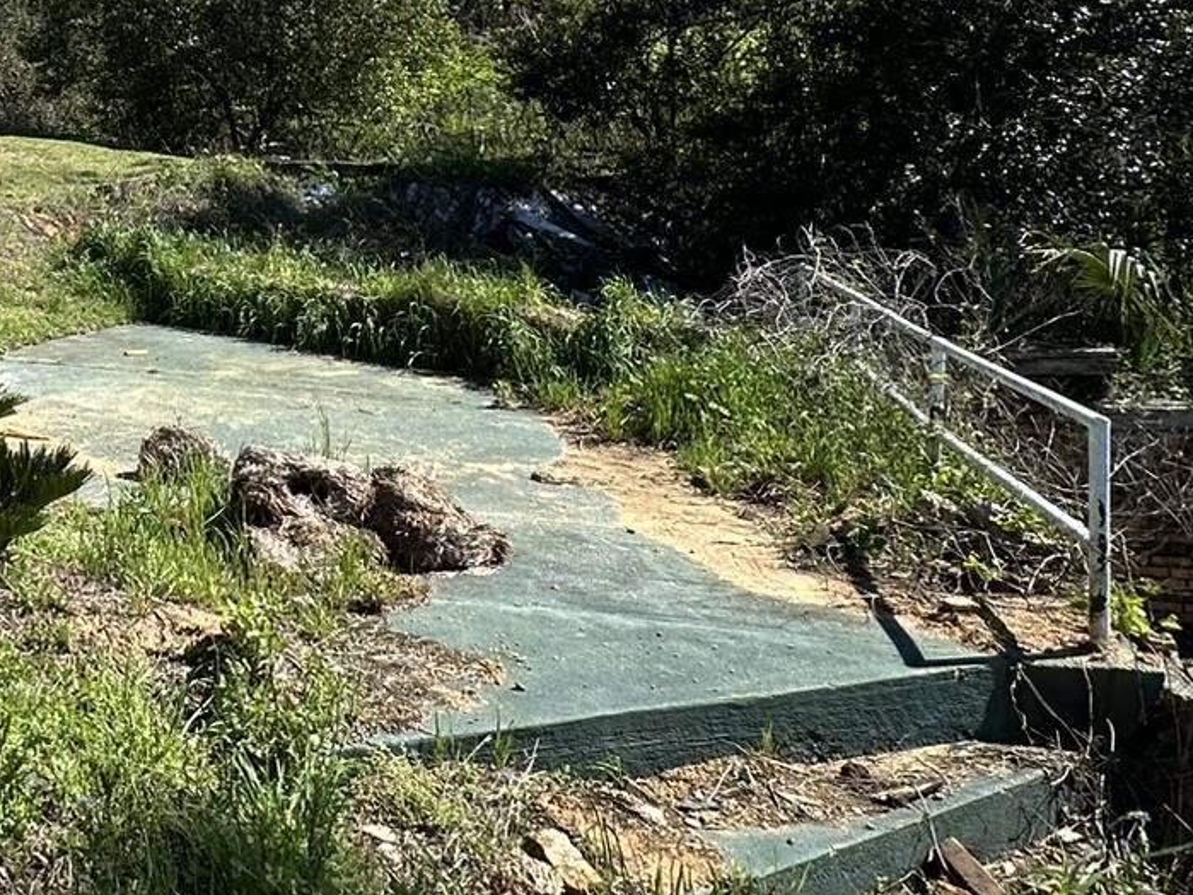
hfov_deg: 39.1
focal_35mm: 41
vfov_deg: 33.2
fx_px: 1413
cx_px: -60
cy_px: 84
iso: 40
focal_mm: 2.22
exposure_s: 1/1125
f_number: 2.2
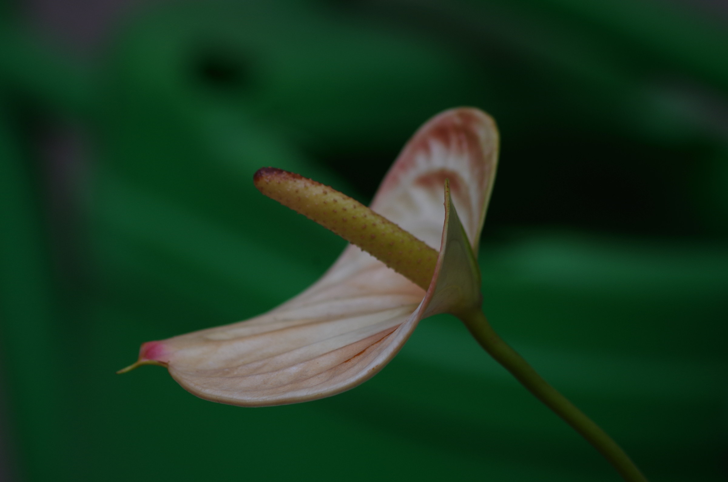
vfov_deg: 4.0
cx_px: 364
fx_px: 6961
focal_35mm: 345
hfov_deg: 6.0
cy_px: 241
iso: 200
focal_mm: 230
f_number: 6.3
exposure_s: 1/250
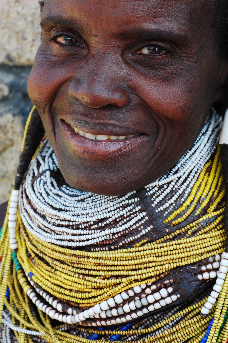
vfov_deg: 27.0
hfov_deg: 18.2
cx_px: 114
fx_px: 714
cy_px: 172
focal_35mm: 75
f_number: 10
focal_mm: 50
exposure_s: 1/25
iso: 200
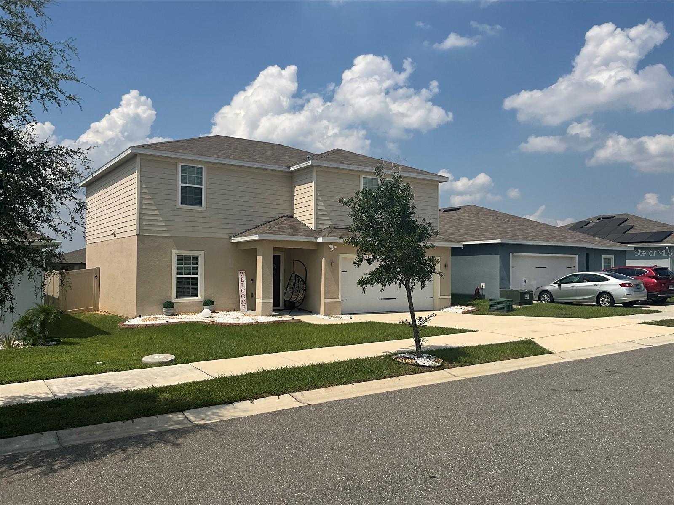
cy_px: 252
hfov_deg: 61.7
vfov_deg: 48.2
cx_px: 337
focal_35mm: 29
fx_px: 565
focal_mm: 3
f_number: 1.8
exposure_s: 1/4065
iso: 25
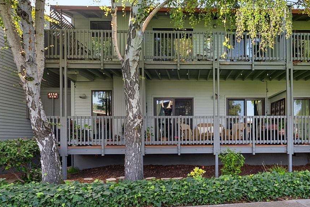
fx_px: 224
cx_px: 202
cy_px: 86
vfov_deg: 49.3
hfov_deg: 67.8
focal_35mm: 26
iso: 250
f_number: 9
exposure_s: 1/15
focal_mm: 10
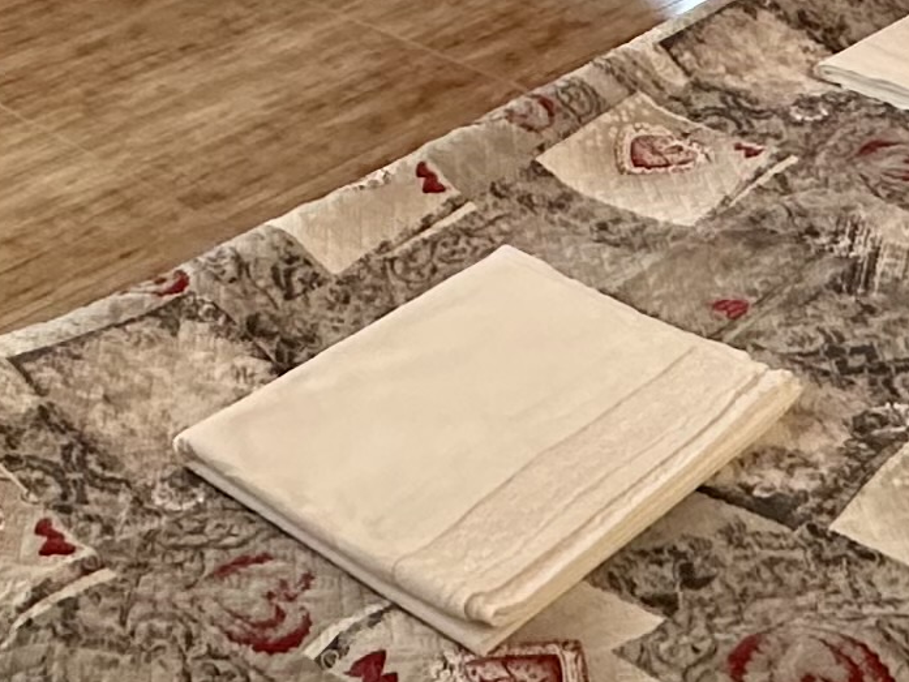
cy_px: -649
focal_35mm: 81
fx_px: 2127
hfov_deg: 24.1
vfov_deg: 15.1
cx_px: 339
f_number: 2.2
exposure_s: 1/100
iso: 320
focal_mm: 2.22
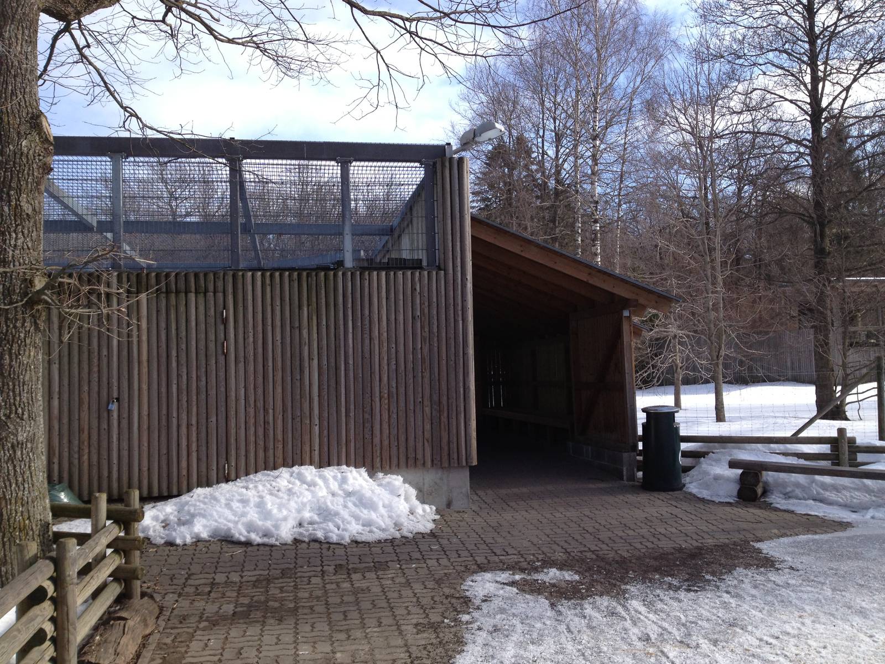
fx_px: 895
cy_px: 332
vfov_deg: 40.7
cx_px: 442
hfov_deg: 52.6
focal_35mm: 35
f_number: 2.4
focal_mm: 4.28
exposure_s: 1/1004
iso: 50
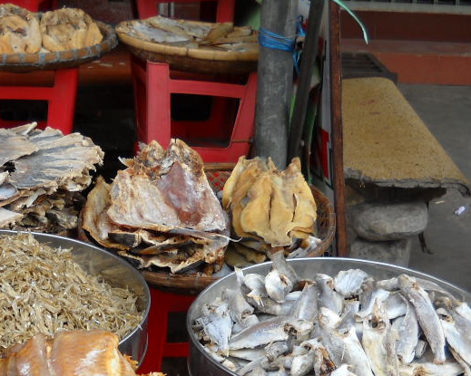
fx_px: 1101
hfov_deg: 23.6
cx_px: 61
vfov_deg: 19.1
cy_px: 336
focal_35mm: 79
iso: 64
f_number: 3.1
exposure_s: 1/88
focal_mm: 6.72
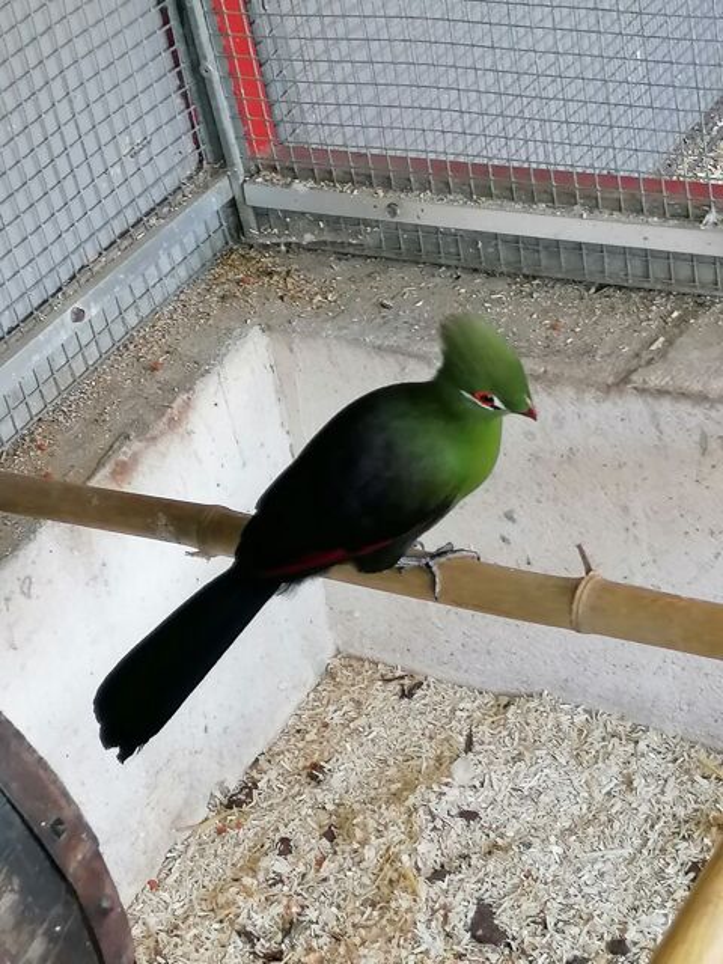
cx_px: 362
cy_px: 482
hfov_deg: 19.4
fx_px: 2116
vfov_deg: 25.7
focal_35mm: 76
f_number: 1.8
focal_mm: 4.75
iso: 80
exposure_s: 1/50
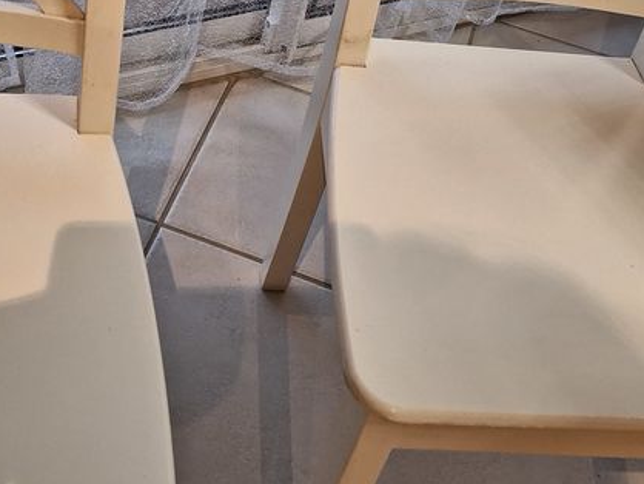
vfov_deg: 25.8
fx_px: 1024
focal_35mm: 55
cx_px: 236
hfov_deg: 34.7
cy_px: 54
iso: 250
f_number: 1.8
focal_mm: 5.54
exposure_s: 1/50
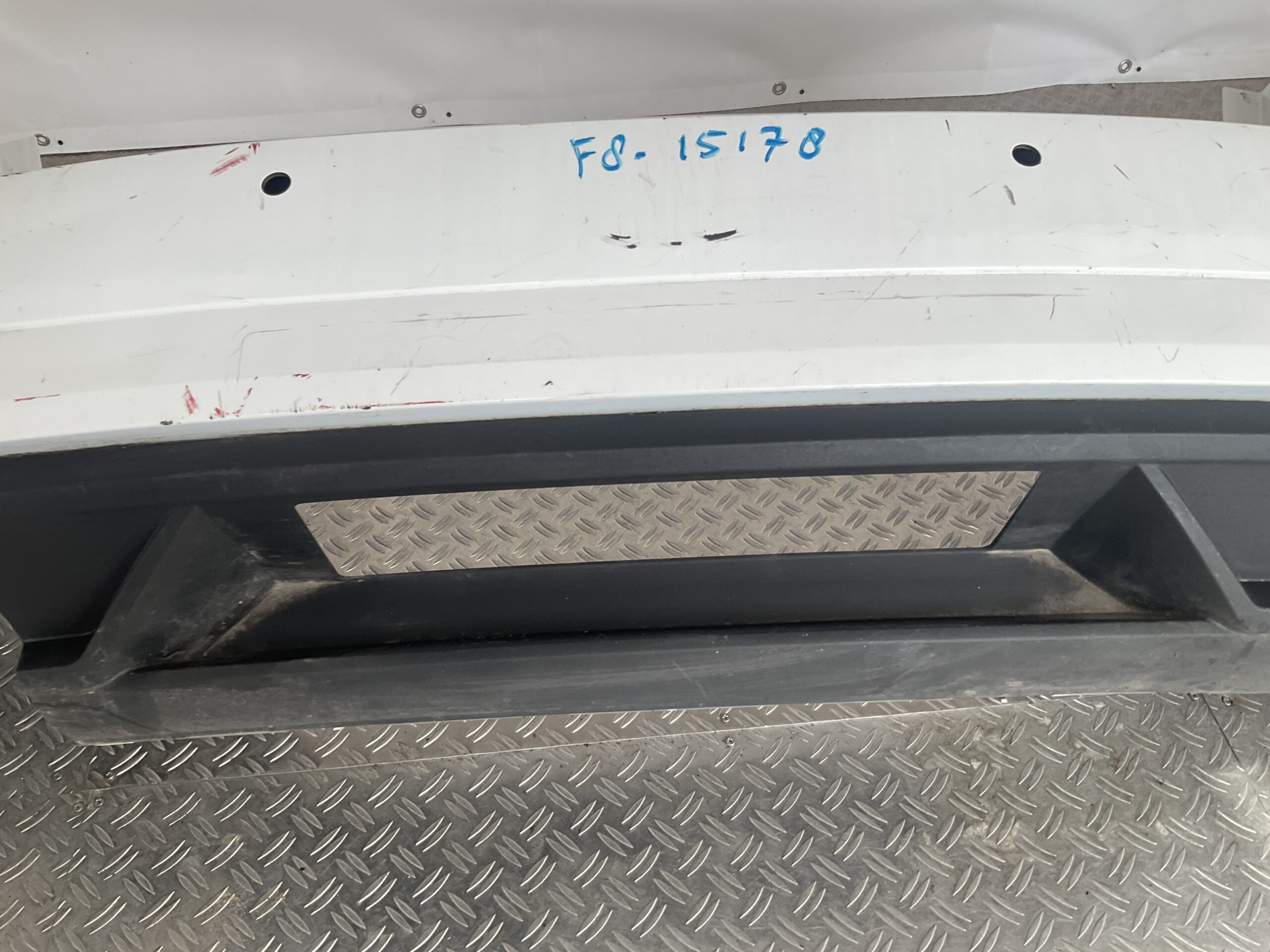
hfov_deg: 61.7
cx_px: 635
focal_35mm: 29
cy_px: 476
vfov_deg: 48.2
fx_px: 1064
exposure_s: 1/120
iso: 16
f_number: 1.8
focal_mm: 3
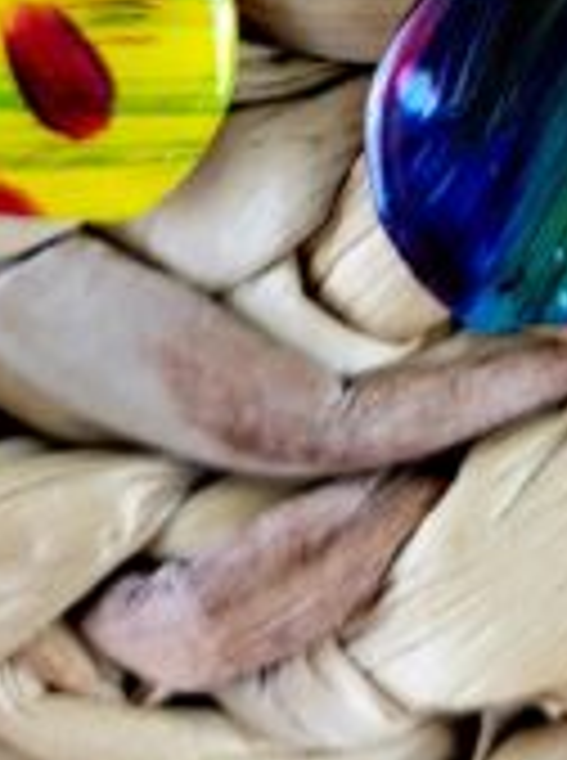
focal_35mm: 79
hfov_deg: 18.3
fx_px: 1732
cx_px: 522
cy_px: -218
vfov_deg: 22.3
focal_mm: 6.7
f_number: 1.8
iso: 320
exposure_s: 1/40
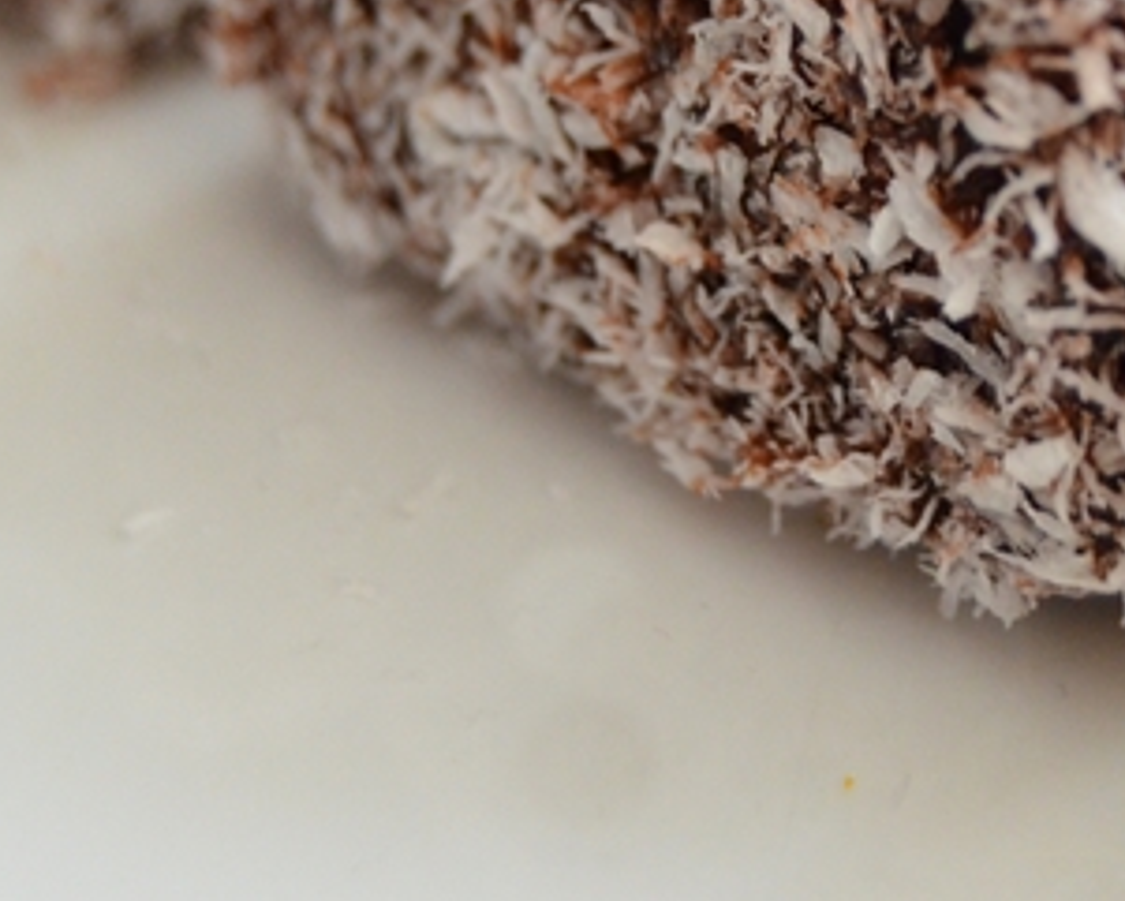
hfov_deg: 13.6
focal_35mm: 140
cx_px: 1121
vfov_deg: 10.8
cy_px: -247
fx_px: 4663
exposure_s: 1/60
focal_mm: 30
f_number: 4.2
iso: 1600
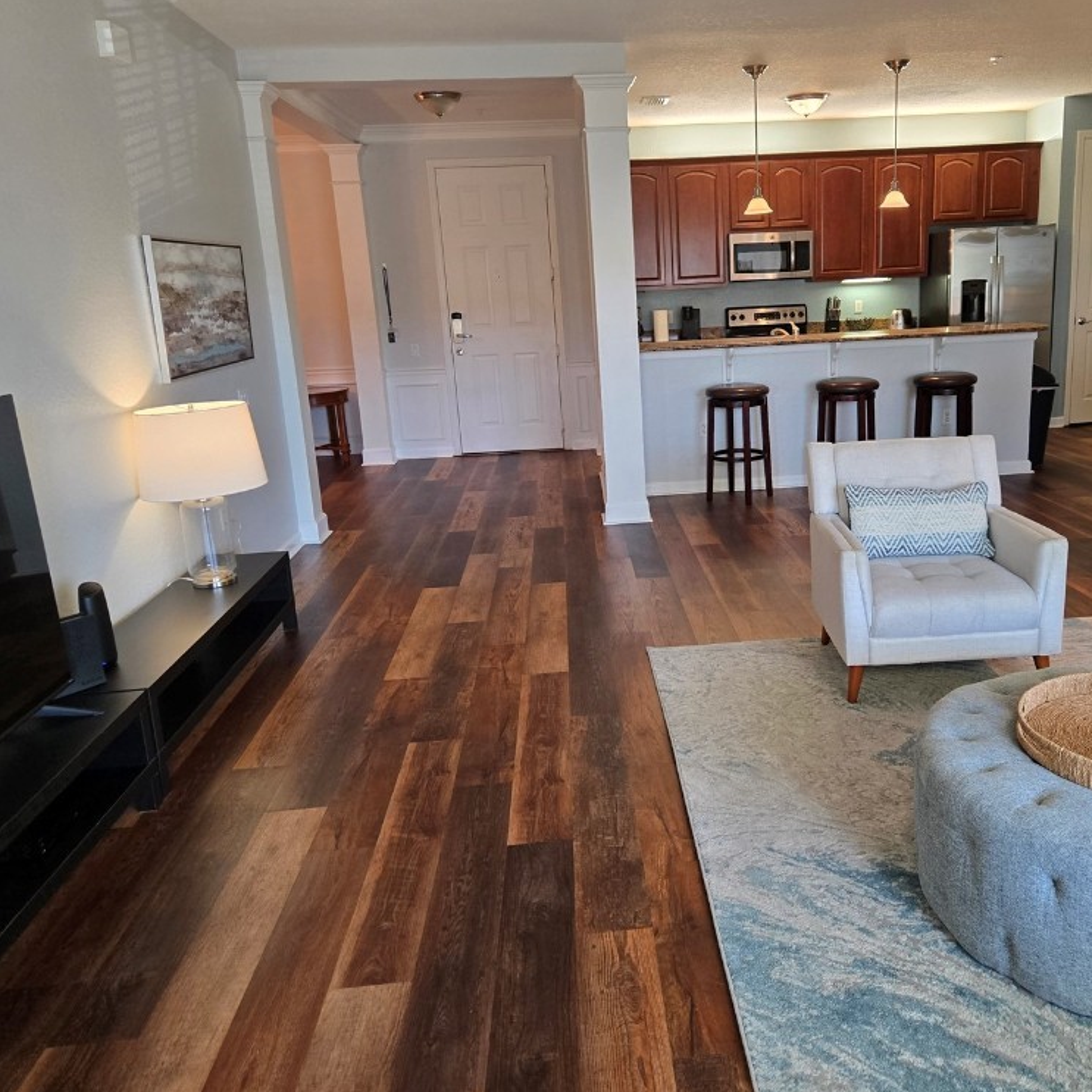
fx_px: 999
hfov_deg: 56.8
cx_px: 657
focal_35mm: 28
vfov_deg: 57.3
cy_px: 532
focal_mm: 5.4
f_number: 1.8
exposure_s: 1/120
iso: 160
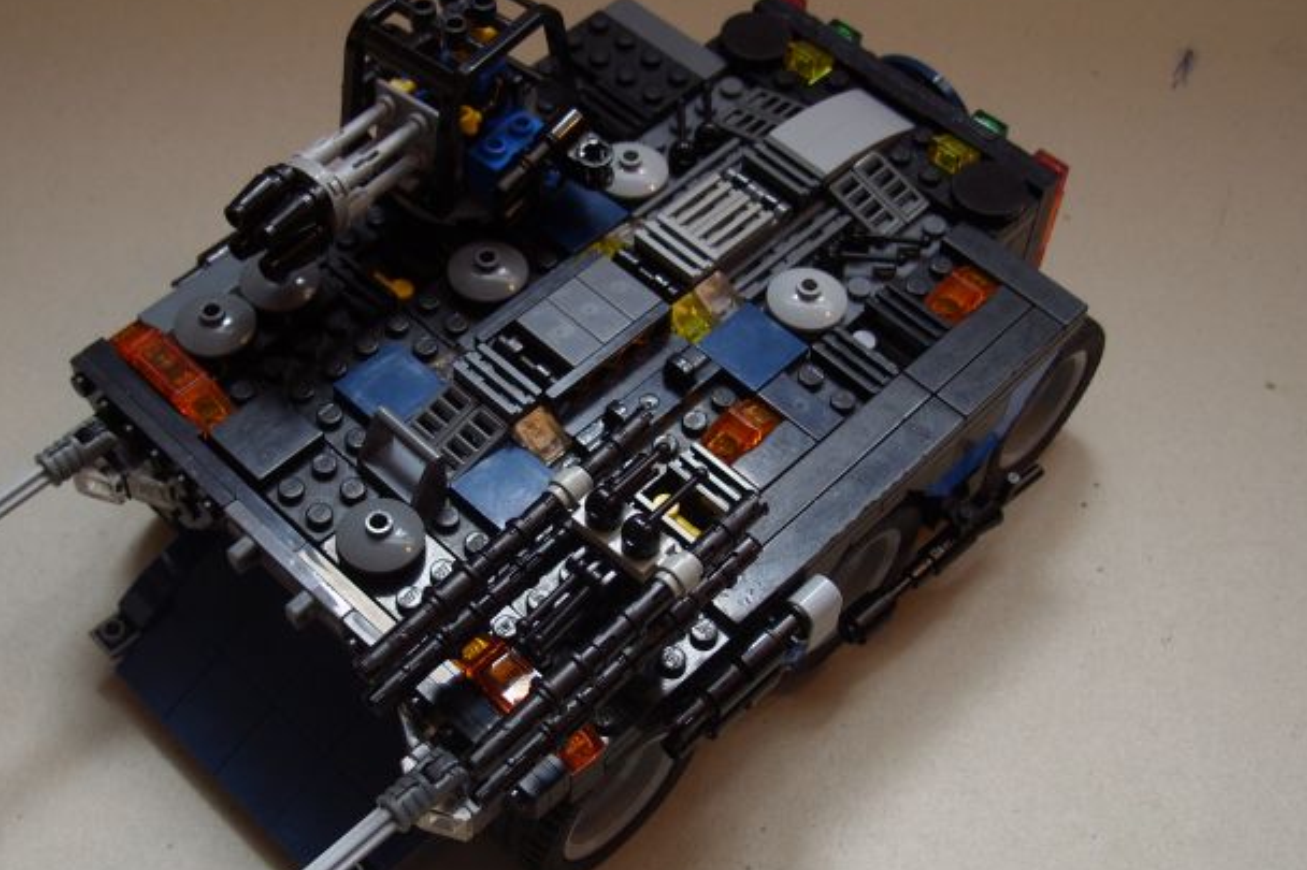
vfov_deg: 26.0
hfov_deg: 38.1
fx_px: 1887
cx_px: 540
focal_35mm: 52
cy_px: 475
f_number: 2.8
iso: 100
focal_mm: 7.8
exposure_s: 1/38
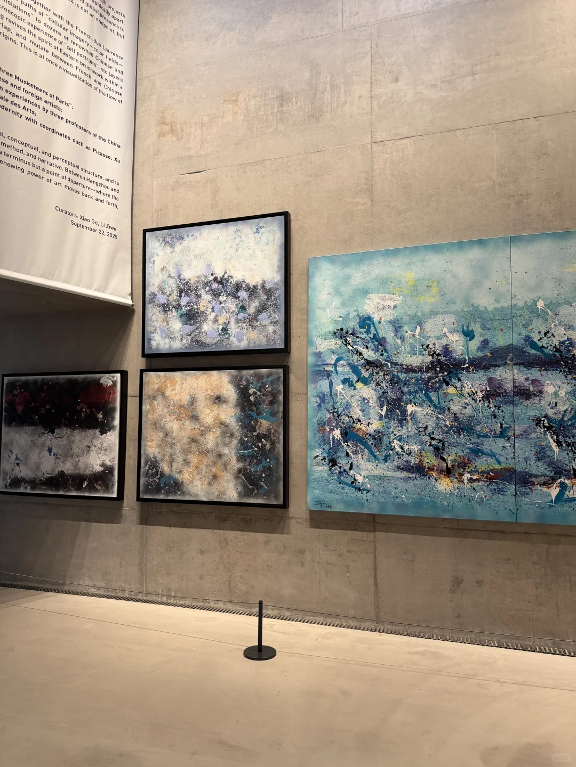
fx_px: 532
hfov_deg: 56.8
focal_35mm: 24
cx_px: 288
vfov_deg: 71.6
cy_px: 384
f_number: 1.78
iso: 250
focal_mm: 6.76
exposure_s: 1/50
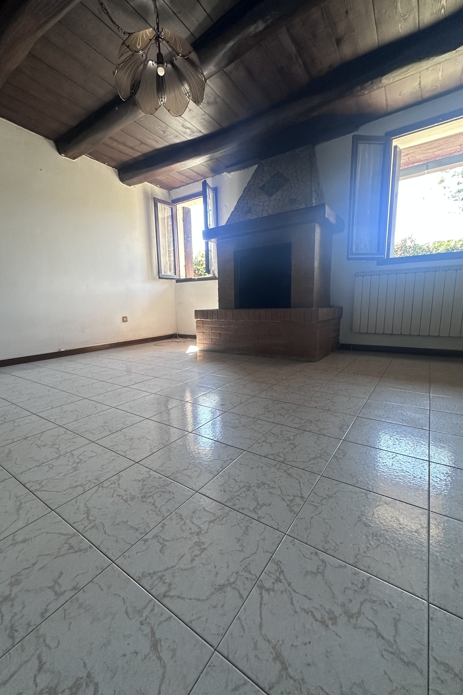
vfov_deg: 100.4
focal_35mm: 15
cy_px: 350
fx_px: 289
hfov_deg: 77.3
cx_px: 223
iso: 160
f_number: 2.2
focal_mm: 2.22
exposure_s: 1/99
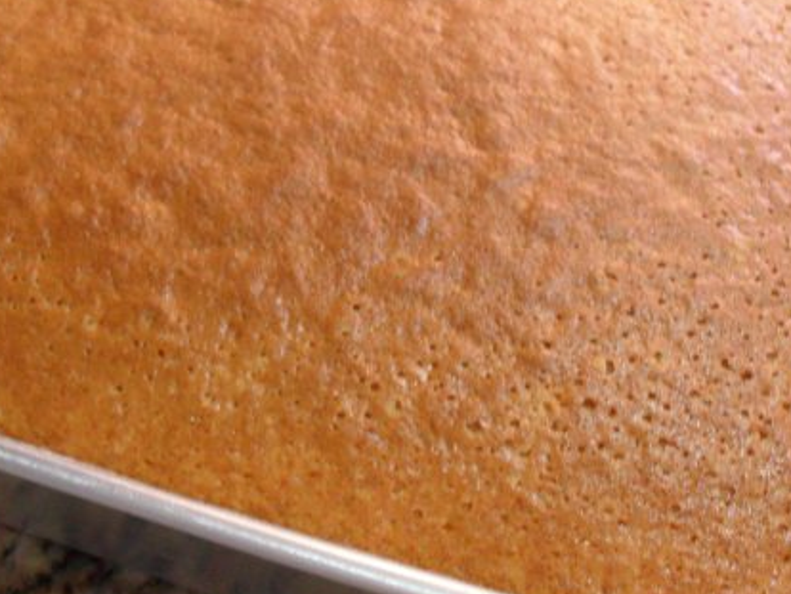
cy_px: 225
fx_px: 1258
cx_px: 382
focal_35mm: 55
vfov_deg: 26.5
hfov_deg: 34.9
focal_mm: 6.3
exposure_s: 1/15
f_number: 3.2
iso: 240
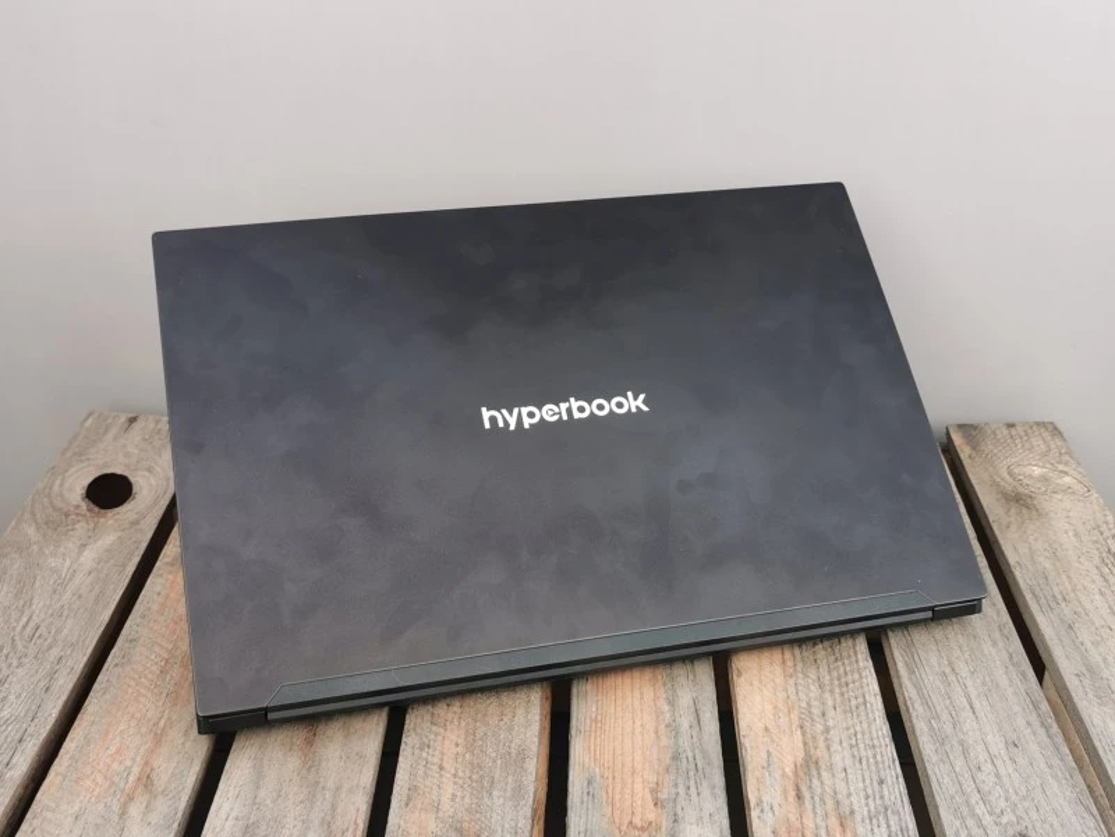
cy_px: 418
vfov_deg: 32.9
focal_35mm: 44
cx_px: 558
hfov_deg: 42.9
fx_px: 1417
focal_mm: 5.56
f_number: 1.6
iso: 50
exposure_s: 1/190
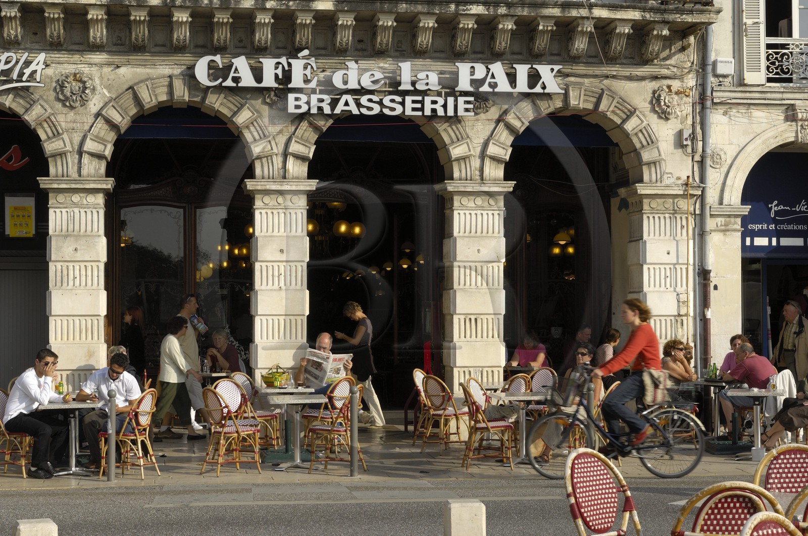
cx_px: 404
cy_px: 268
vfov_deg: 18.9
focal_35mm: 72
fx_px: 1614
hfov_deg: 28.1
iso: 100
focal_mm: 48
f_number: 9.5
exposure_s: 1/160
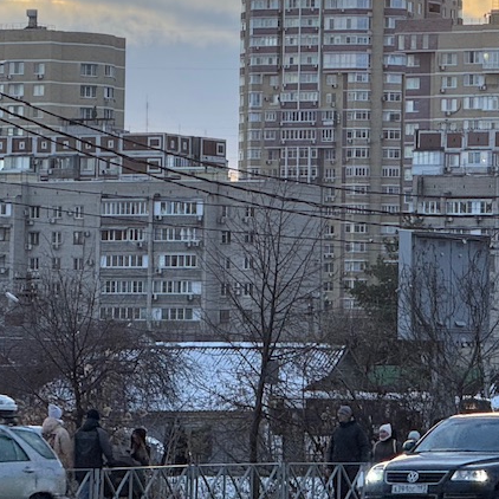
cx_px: 383
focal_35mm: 322
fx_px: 5252
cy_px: 99
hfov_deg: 5.4
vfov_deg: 5.4
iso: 64
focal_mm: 15.66
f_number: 2.8
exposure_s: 1/102
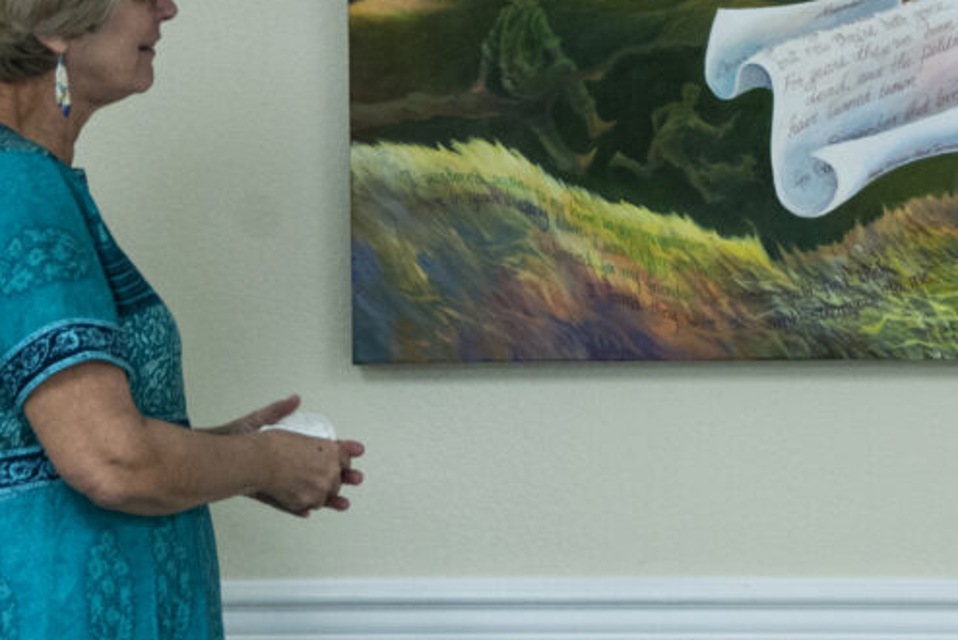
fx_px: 6790
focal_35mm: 255
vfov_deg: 5.4
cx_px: 694
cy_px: -1
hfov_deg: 8.1
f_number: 5.3
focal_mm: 82
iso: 800
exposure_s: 1/30
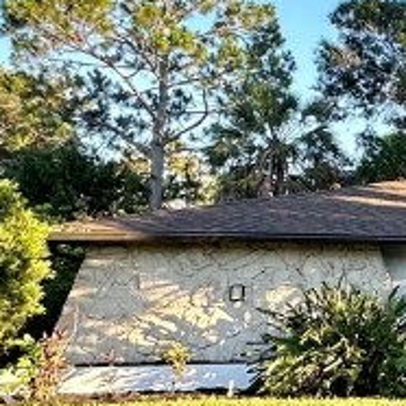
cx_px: 825
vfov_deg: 25.4
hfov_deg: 17.5
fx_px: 902
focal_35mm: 68
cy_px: 188
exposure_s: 1/195
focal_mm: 2.22
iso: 40
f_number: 2.2
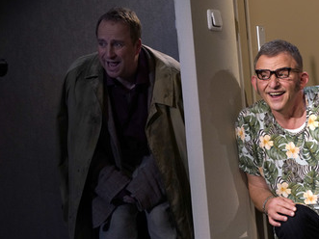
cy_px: 134
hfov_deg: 9.7
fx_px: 1870
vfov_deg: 7.3
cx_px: 216
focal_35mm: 203
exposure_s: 1/125
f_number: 5.6
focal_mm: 155
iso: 1600
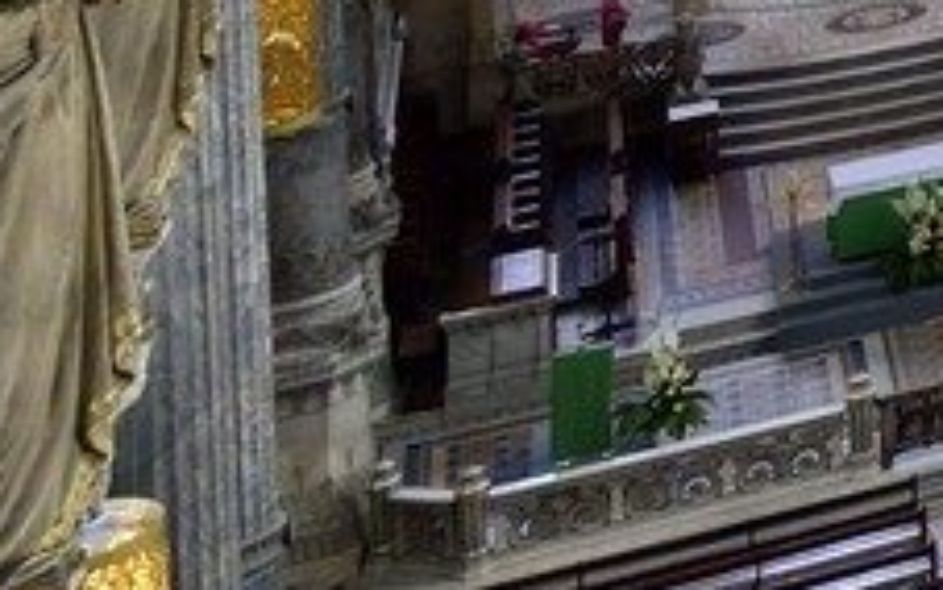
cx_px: 3307
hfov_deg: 9.5
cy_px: -1114
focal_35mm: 122
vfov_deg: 9.0
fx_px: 3136
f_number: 4.5
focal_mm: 17
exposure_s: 1/13
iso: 800
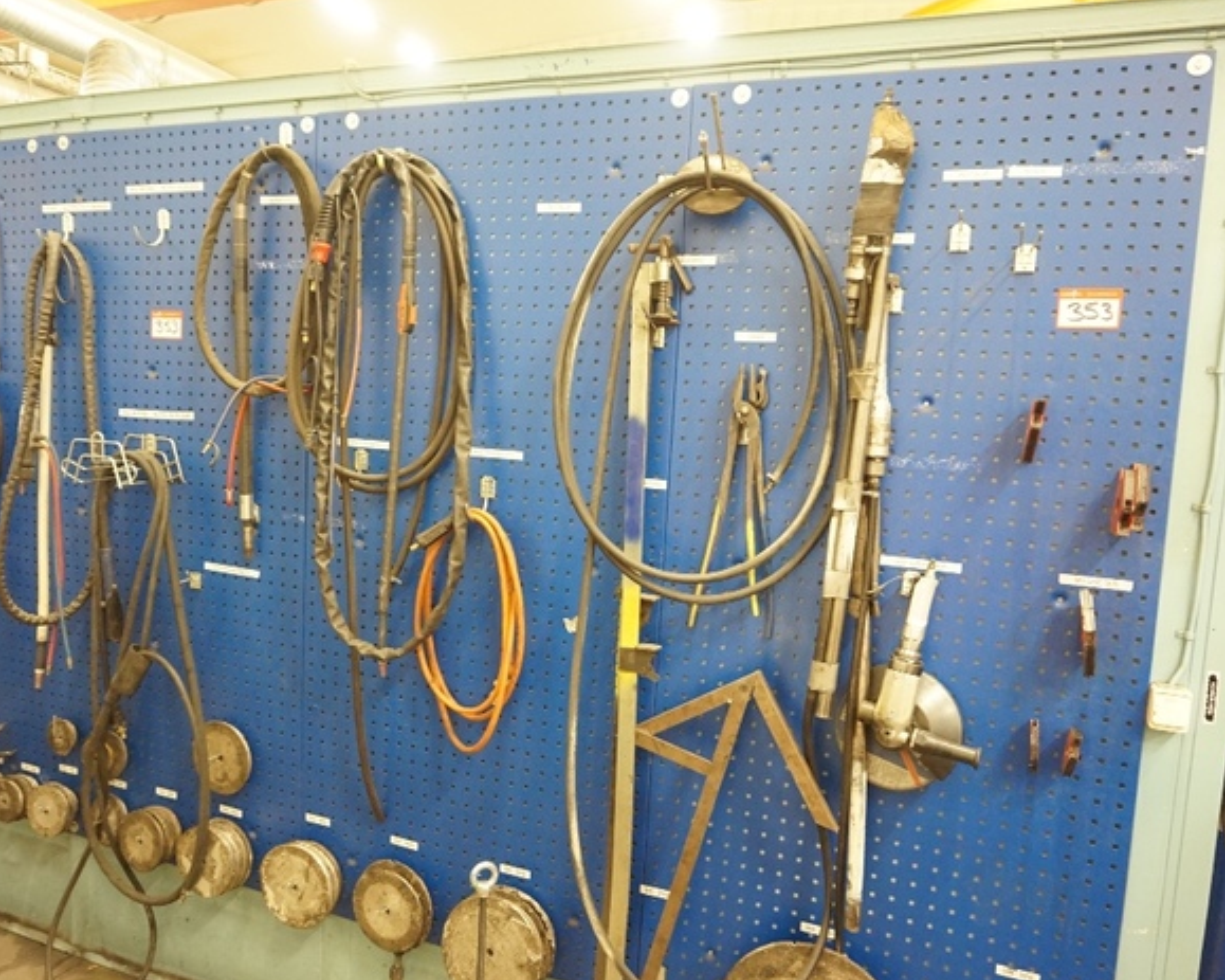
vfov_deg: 51.5
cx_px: 540
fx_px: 1015
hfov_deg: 62.0
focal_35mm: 28
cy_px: 502
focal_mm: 16
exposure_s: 1/20
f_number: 3.5
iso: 3200
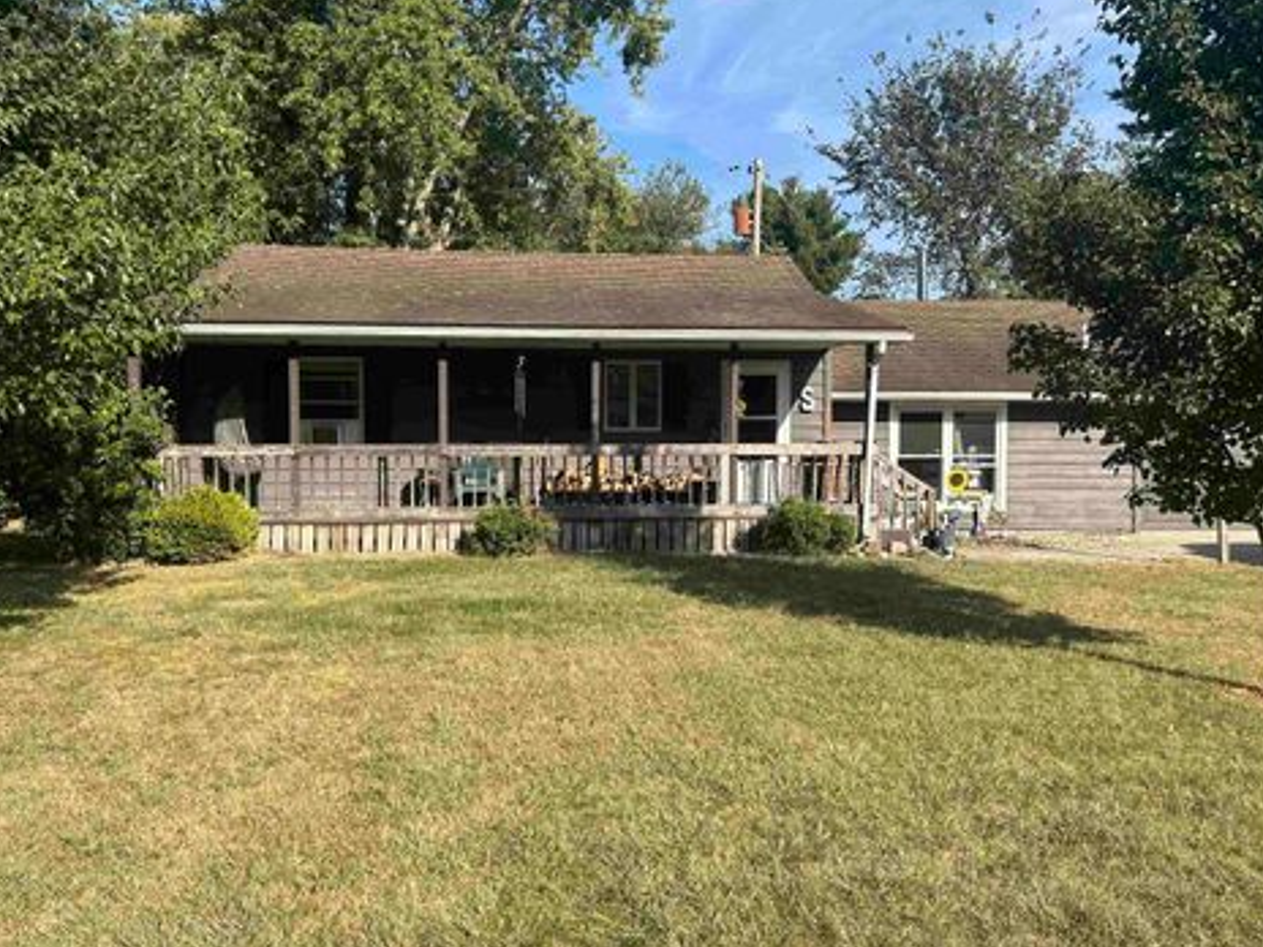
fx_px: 1022
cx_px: 623
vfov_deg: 49.7
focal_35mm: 28
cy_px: 472
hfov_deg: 63.4
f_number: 1.5
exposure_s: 1/2571
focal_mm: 5.7
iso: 50
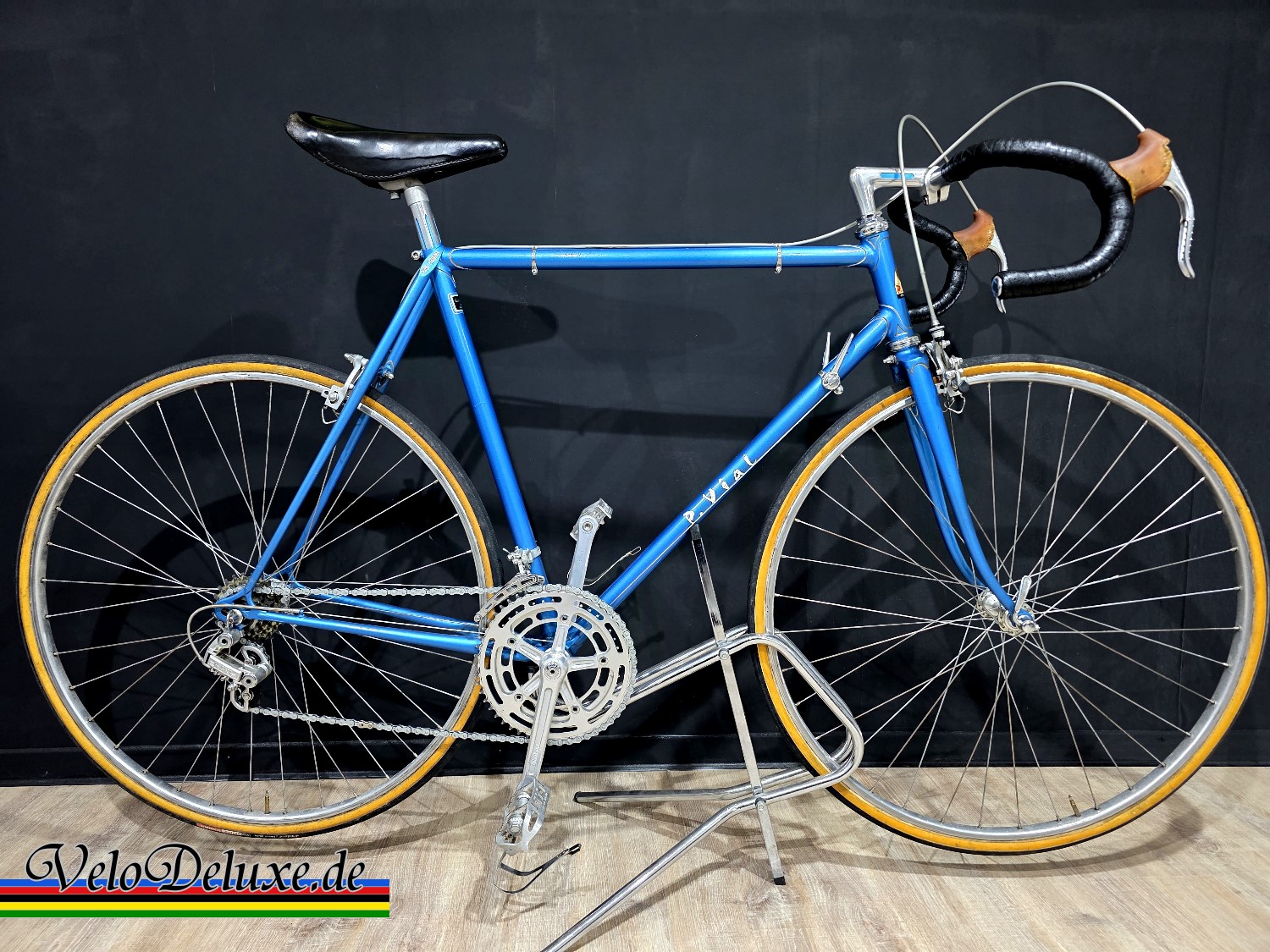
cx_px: 635
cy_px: 476
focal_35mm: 23
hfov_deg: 73.9
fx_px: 844
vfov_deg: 58.9
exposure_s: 1/100
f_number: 1.7
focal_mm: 6.3
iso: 500
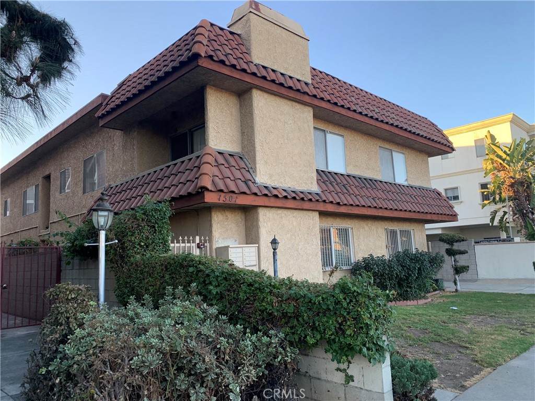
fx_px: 402
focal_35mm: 26
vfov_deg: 53.1
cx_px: 268
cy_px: 200
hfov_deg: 67.3
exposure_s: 1/142
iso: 25
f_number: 1.8
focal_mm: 4.25
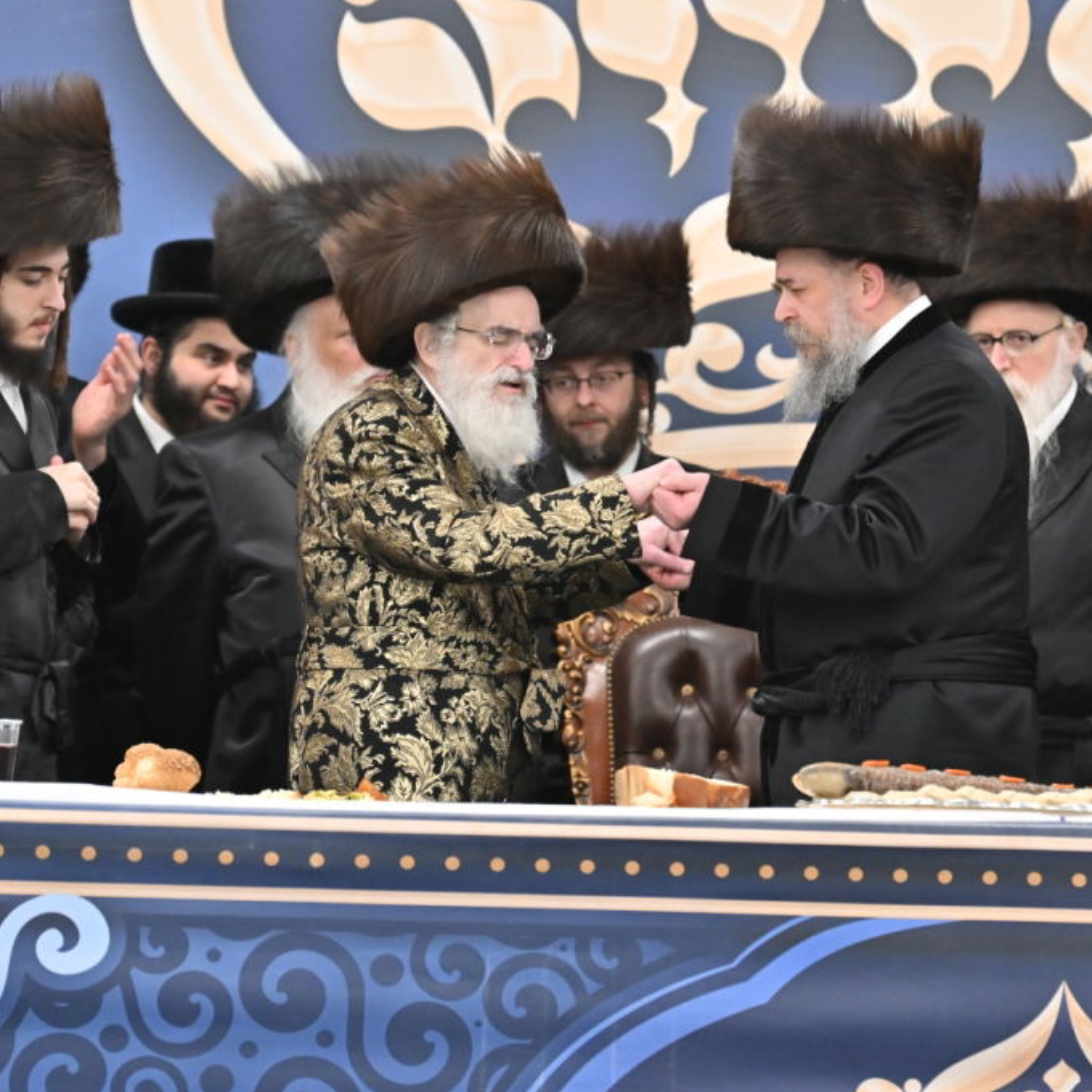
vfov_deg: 4.6
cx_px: 755
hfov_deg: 4.6
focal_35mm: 384
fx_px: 13705
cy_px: 546
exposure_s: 1/320
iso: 1250
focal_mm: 200
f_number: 2.8
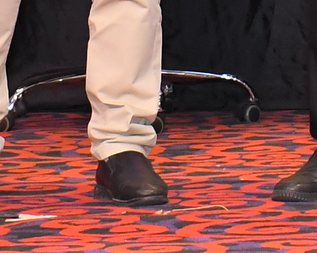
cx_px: 624
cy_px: -562
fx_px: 3227
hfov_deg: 5.5
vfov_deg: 4.3
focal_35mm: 344
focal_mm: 30
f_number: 4.5
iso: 1250
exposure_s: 1/100
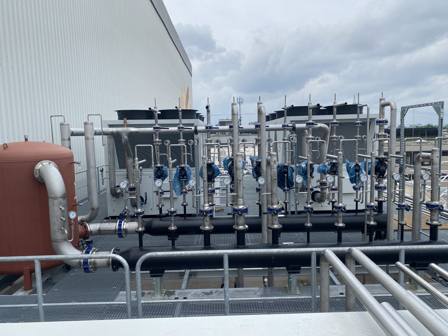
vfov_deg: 53.1
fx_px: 336
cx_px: 224
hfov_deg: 67.3
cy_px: 168
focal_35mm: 26
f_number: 1.8
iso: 32
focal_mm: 4.25
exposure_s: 1/2410
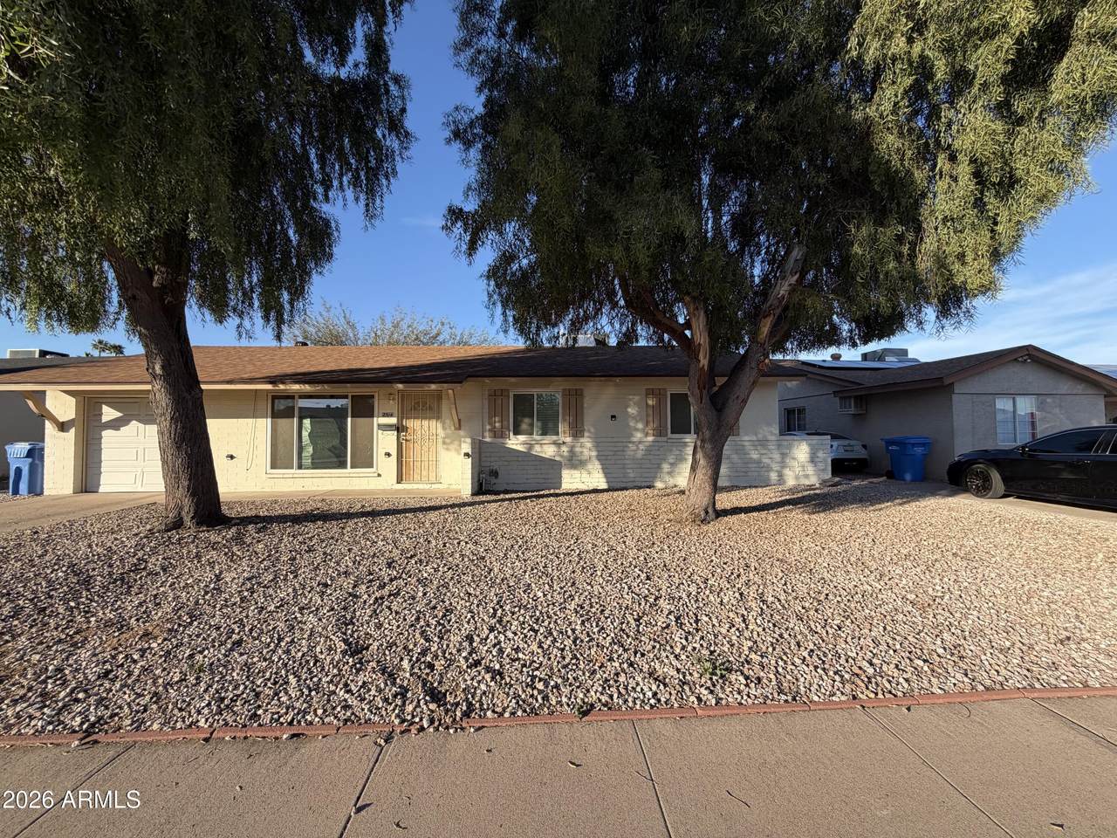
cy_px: 419
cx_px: 558
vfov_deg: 85.7
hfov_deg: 102.1
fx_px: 452
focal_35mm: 14
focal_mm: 2.22
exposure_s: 1/770
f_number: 2.2
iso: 40
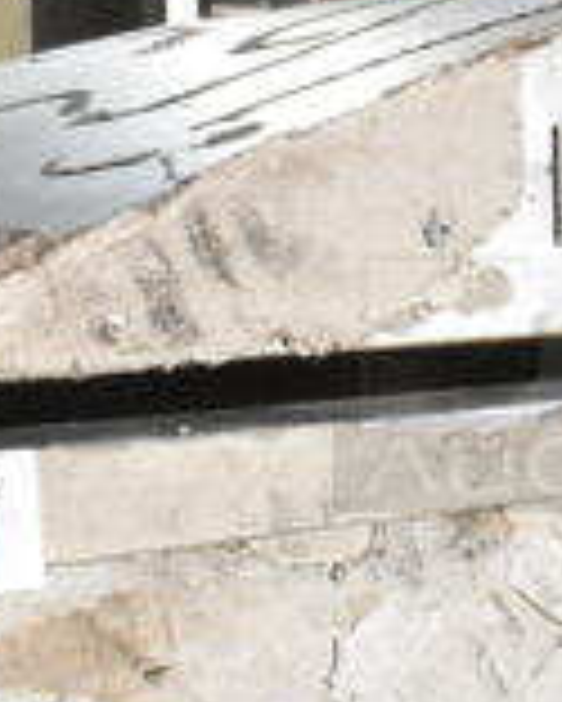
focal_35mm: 99
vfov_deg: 19.3
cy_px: 274
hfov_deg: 14.5
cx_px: 836
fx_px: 2056
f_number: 22
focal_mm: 18
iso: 6400
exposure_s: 1/3200
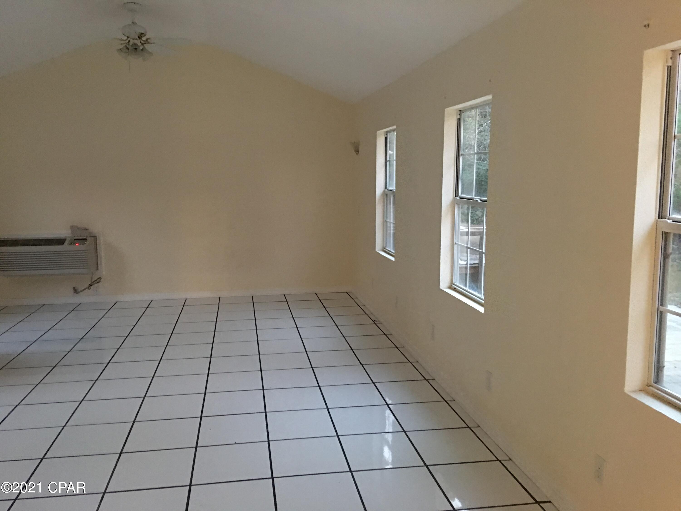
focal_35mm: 29
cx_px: 340
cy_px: 256
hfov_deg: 61.7
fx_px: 571
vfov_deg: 48.2
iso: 80
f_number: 2.2
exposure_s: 1/4
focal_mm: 4.15
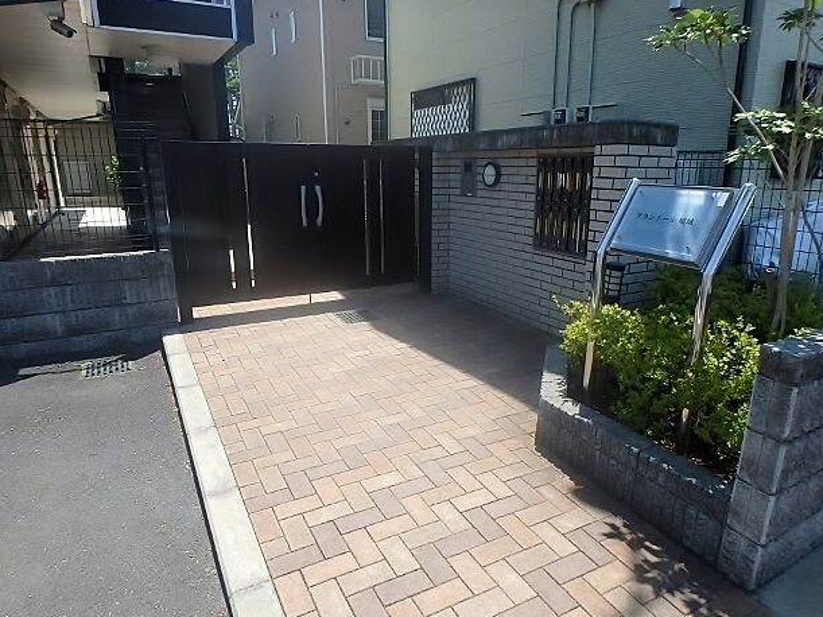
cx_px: 419
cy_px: 317
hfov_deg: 76.4
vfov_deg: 61.1
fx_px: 523
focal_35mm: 22
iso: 125
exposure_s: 1/640
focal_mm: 3.7
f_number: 3.5
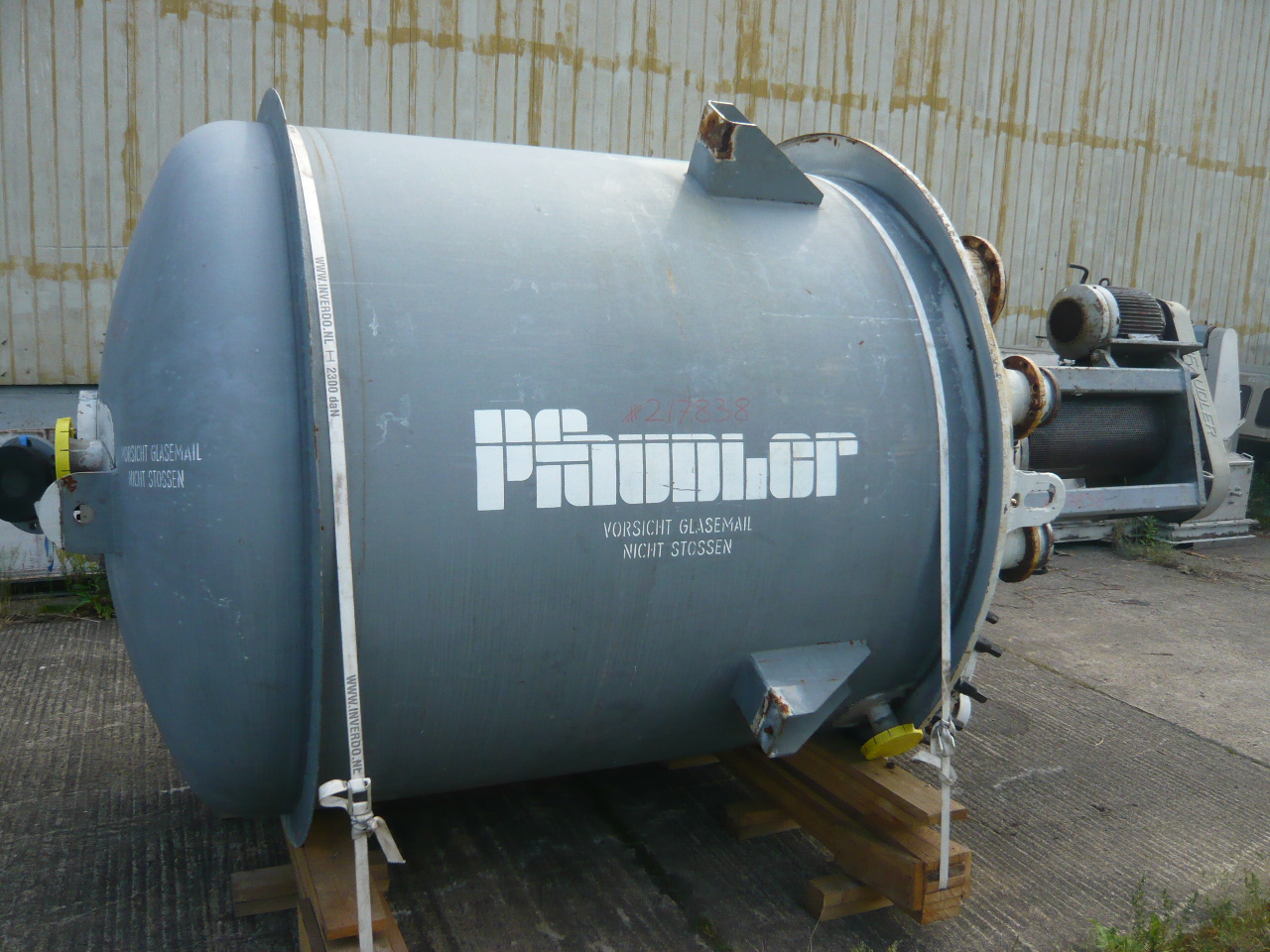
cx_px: 635
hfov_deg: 63.4
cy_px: 476
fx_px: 1027
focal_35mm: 28
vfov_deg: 49.7
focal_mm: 4.6
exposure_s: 1/800
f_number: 2.8
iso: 200
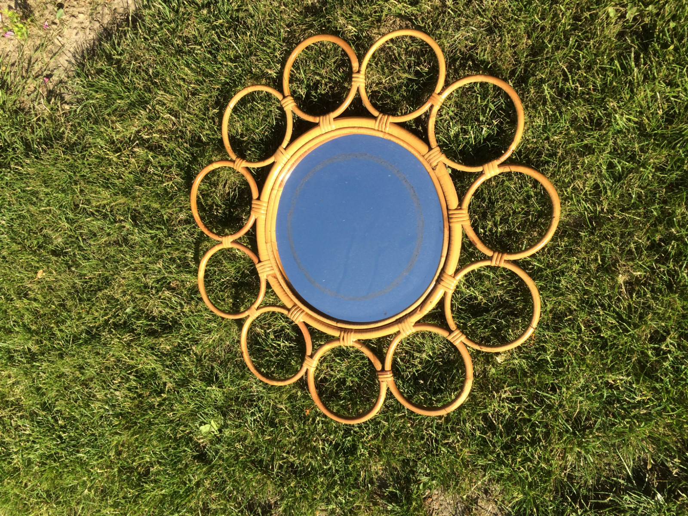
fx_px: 596
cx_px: 344
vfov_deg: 46.8
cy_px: 258
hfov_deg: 60.0
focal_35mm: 30
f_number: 2.2
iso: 32
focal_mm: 4.12
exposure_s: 1/954
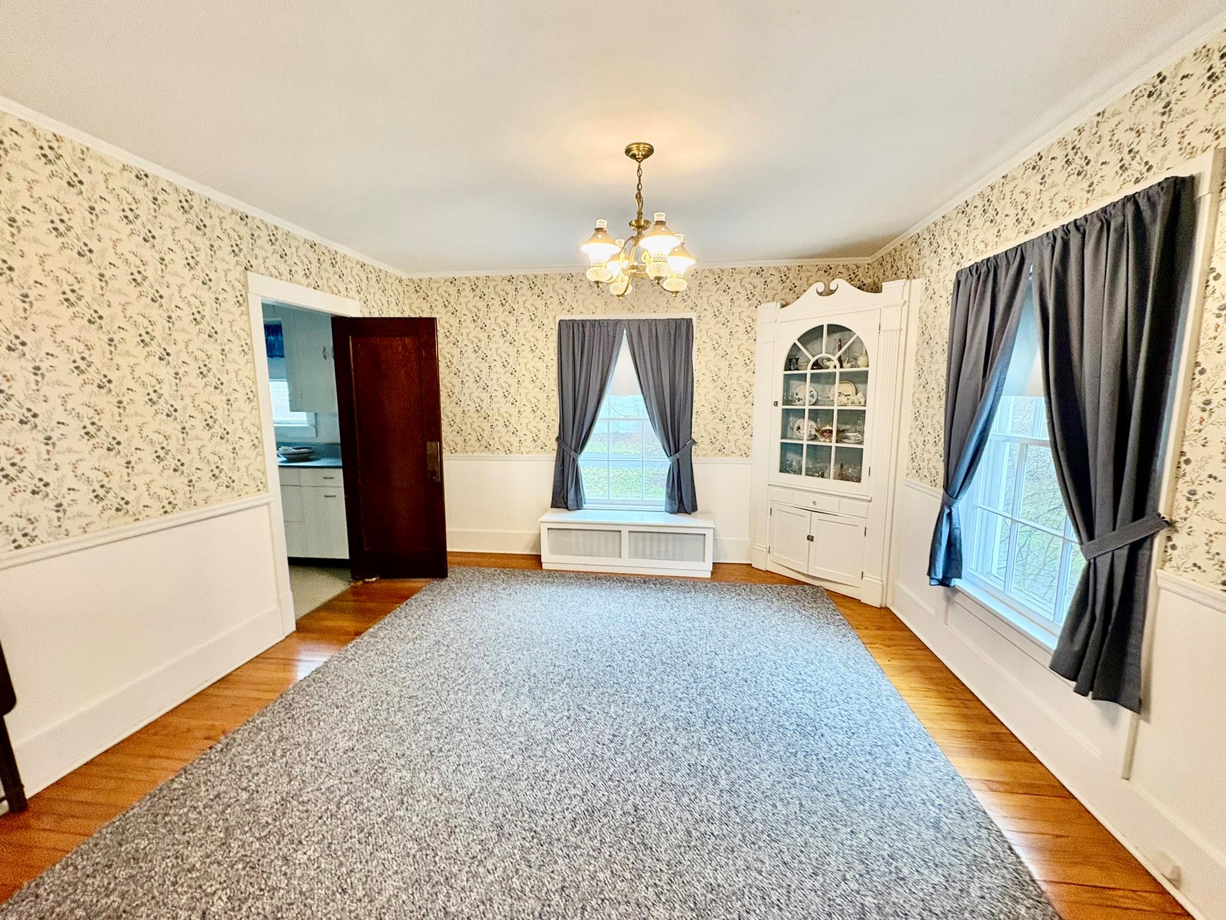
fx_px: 496
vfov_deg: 85.7
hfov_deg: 102.1
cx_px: 613
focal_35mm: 14
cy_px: 460
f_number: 2.2
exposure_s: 1/60
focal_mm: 2.22
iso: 250
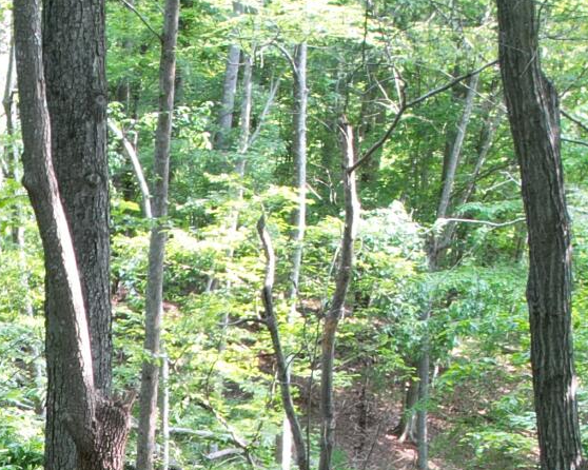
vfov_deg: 12.4
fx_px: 1931
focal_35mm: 111
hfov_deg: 15.7
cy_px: 915
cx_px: -334
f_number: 2.8
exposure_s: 1/15
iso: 190
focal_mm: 8.38
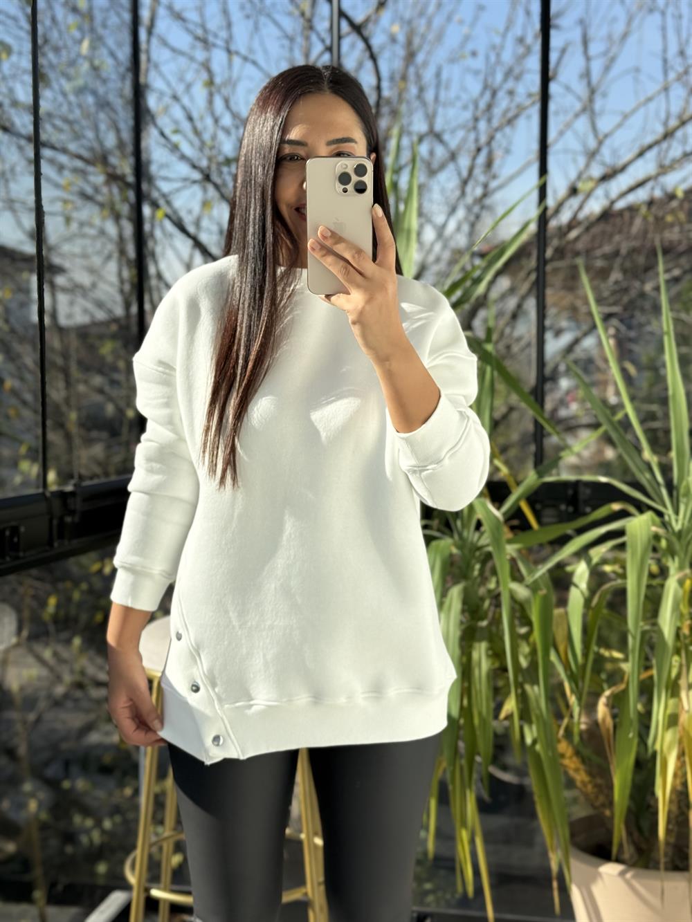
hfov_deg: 30.3
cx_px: 346
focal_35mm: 48
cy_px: 461
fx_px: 1279
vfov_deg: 39.7
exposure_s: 1/1980
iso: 80
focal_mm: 6.76
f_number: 1.78
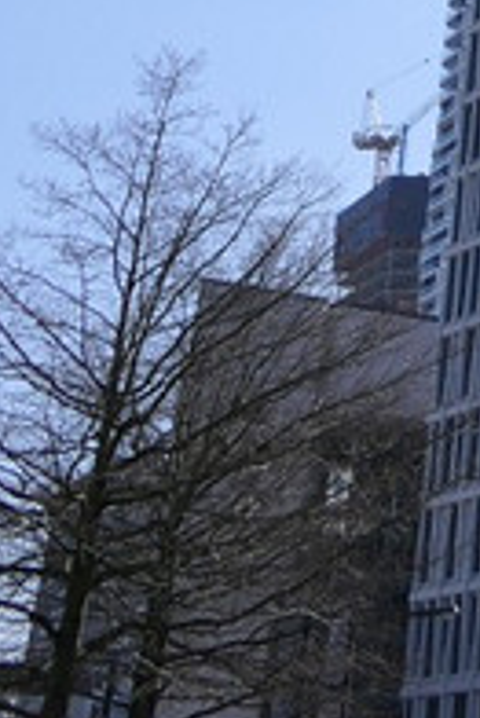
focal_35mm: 98
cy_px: -440
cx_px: 786
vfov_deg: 18.0
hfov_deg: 13.0
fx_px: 1956
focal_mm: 8.8
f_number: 4
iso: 125
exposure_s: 1/1300
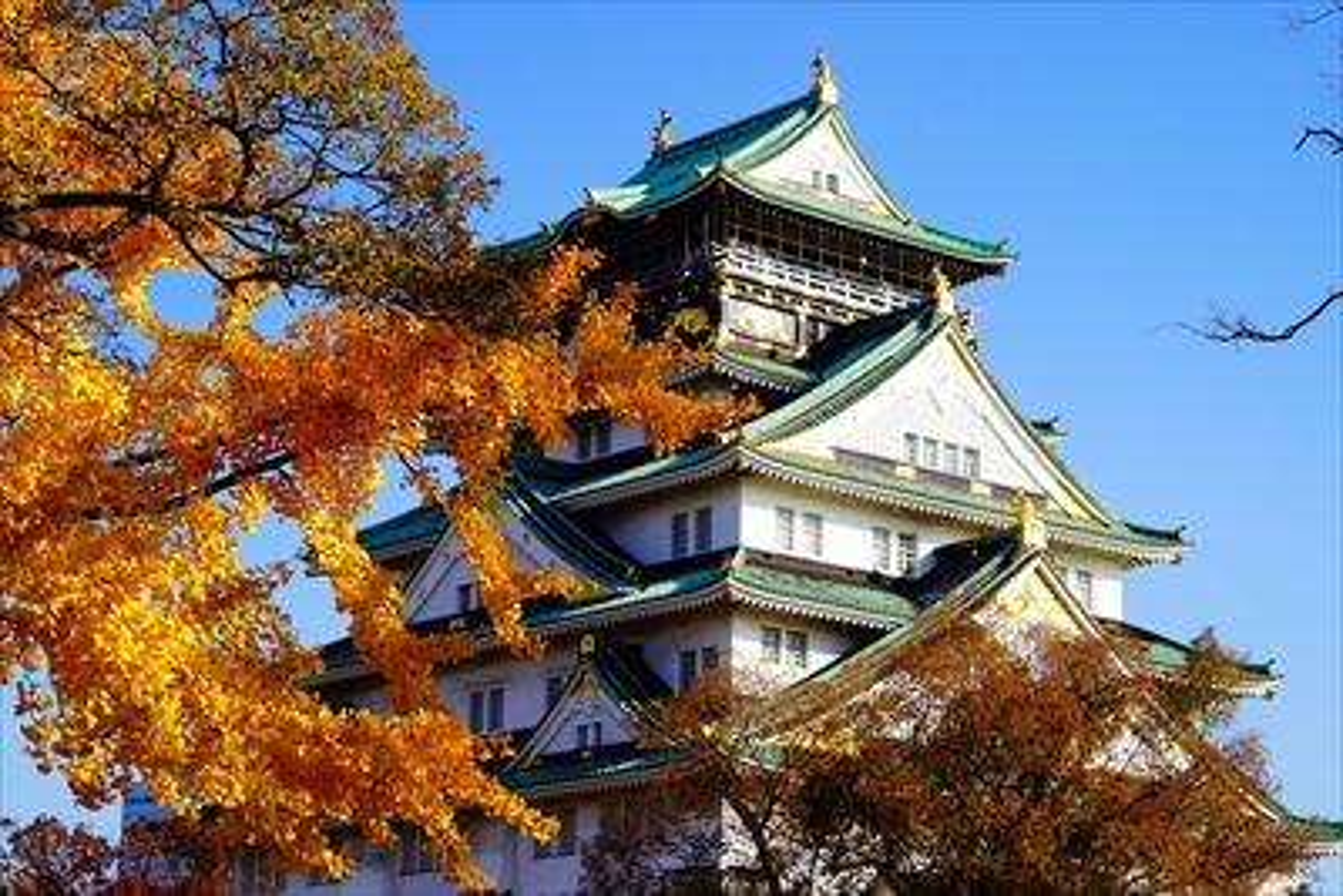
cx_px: 672
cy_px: 448
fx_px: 2873
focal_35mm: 77
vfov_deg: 17.7
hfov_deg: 26.3
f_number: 8
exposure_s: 1/250
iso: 100
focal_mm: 77
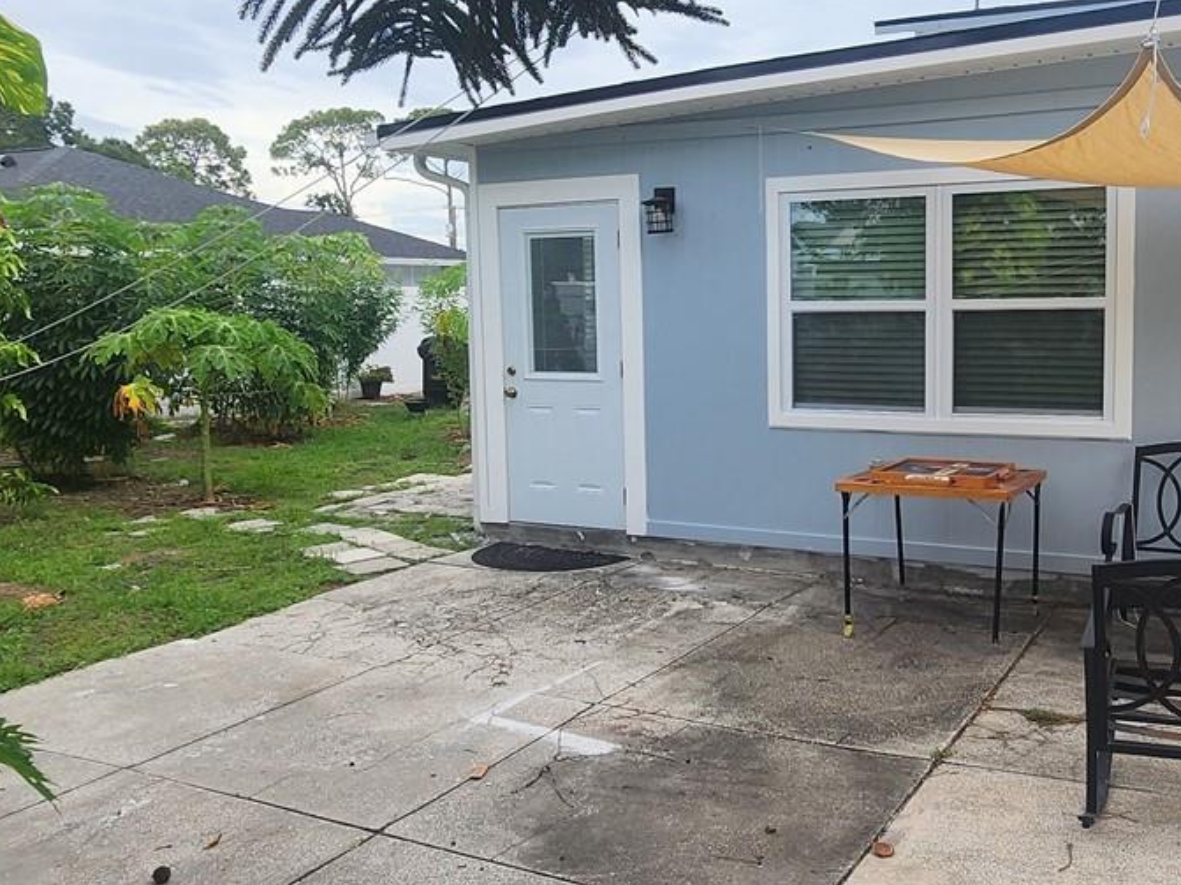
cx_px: 797
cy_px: 392
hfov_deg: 57.0
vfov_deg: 45.4
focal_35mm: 31
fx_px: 1057
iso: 50
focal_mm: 2.2
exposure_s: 1/1038
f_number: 2.2
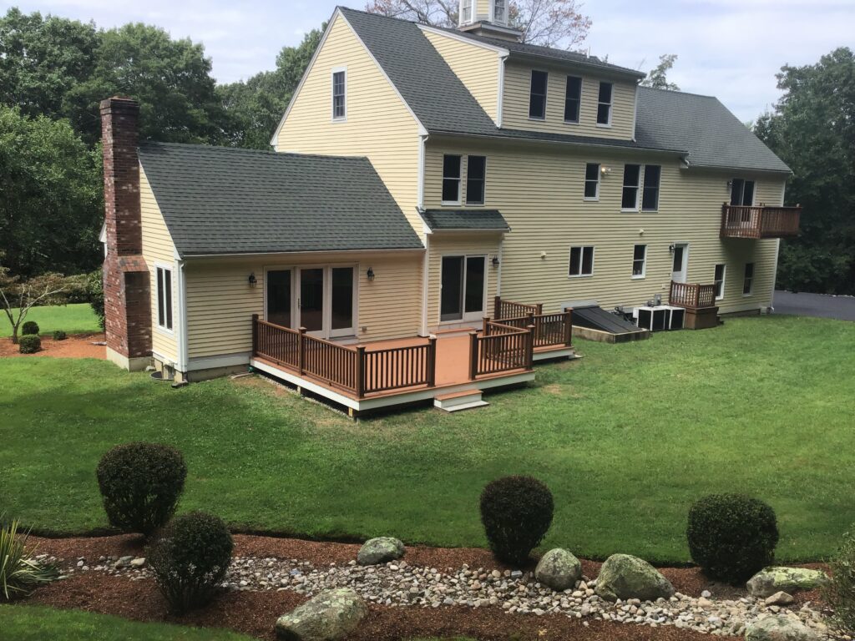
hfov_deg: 58.4
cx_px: 428
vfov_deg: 45.4
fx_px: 766
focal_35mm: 31
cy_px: 320
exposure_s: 1/741
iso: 25
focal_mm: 3.3
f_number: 2.4
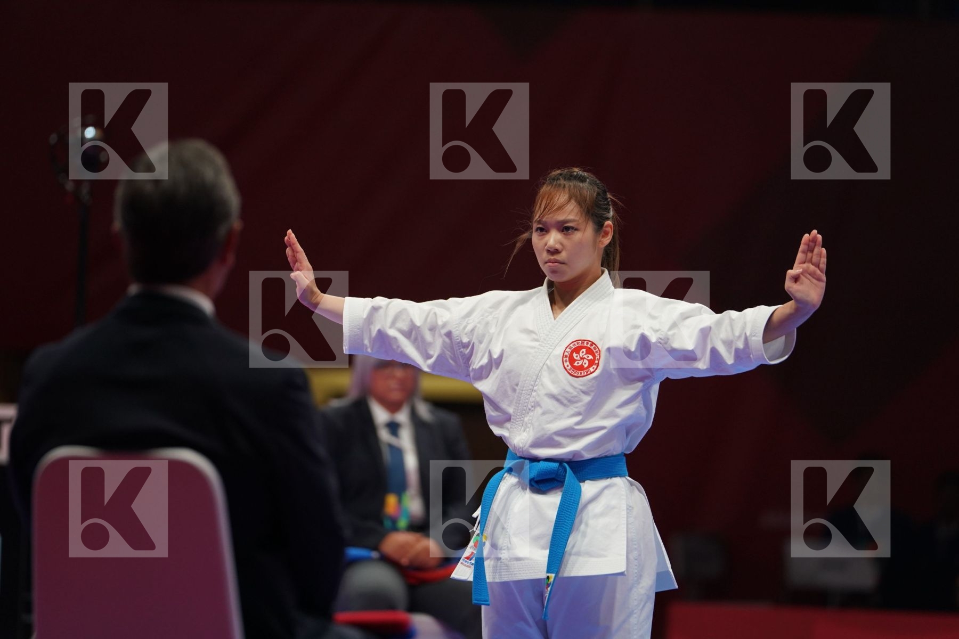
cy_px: 320
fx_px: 7458
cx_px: 480
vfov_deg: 4.9
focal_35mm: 280
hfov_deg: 7.4
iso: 1250
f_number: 4
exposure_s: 1/500
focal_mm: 280
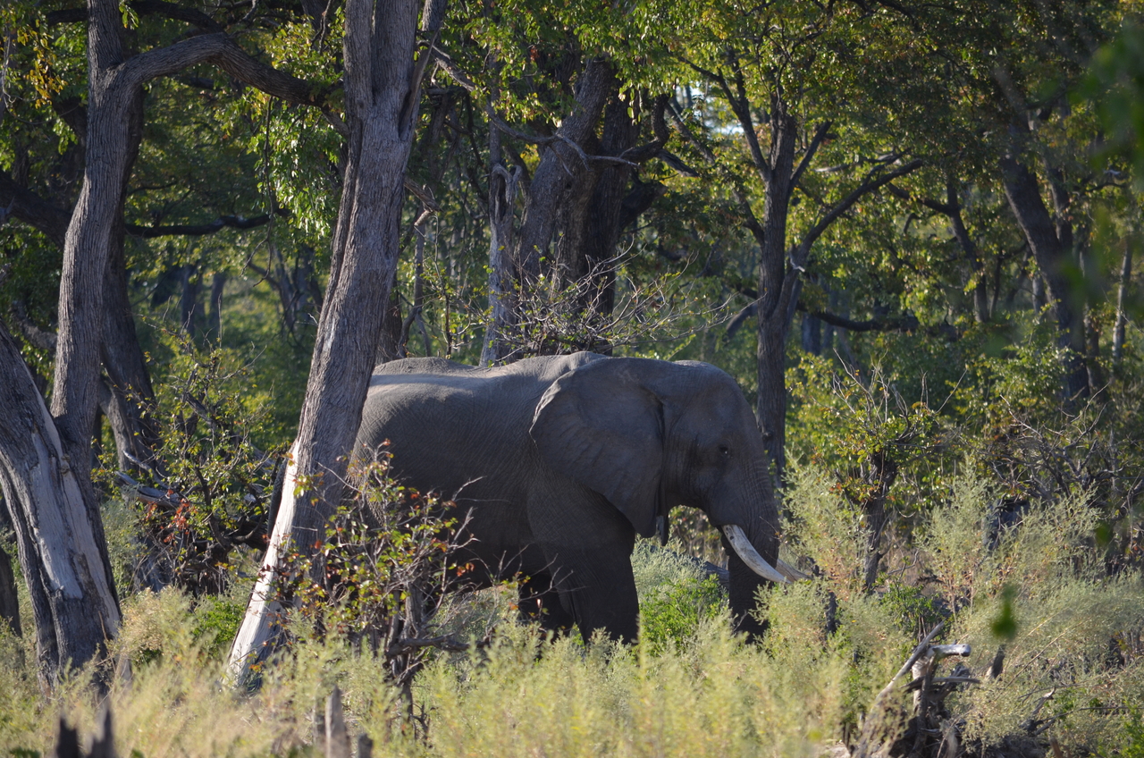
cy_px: 379
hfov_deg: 5.1
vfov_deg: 3.4
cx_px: 572
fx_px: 12844
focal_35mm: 405
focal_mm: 270
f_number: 5.6
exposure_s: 1/500
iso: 400
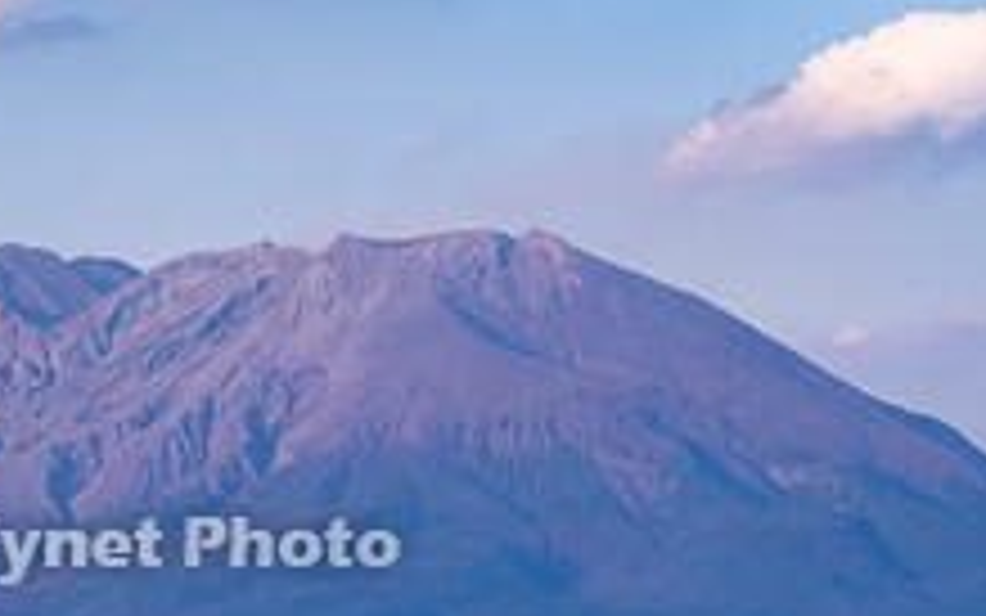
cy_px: 531
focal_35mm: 179
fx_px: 4811
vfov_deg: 7.3
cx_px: 203
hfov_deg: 11.7
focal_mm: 64
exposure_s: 1/60
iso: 400
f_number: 9
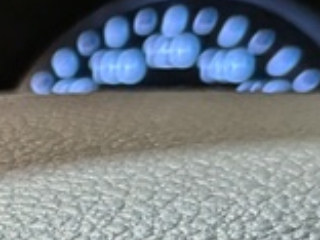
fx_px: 1461
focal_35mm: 158
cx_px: -478
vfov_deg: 8.9
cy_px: 468
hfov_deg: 10.5
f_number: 1.7
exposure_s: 1/100
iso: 27
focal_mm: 4.53
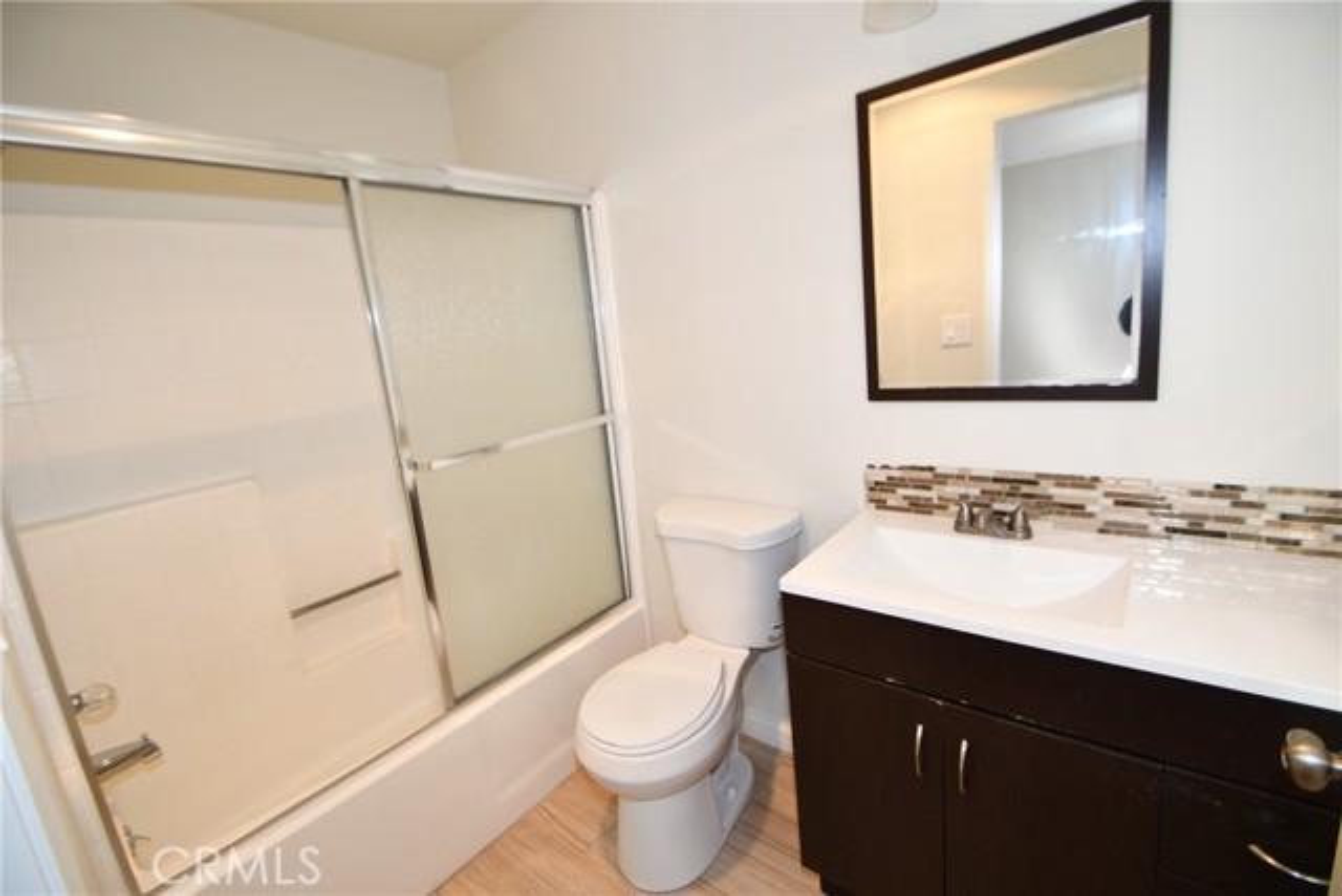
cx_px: 671
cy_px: 448
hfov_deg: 100.4
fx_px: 559
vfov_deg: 77.4
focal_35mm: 15
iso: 200
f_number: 4
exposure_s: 1/60
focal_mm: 10
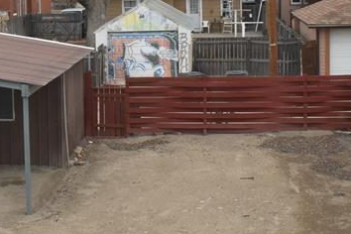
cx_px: 42
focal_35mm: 78
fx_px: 760
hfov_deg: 25.3
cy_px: 13
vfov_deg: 17.2
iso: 800
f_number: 13
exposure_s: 1/500
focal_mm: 18
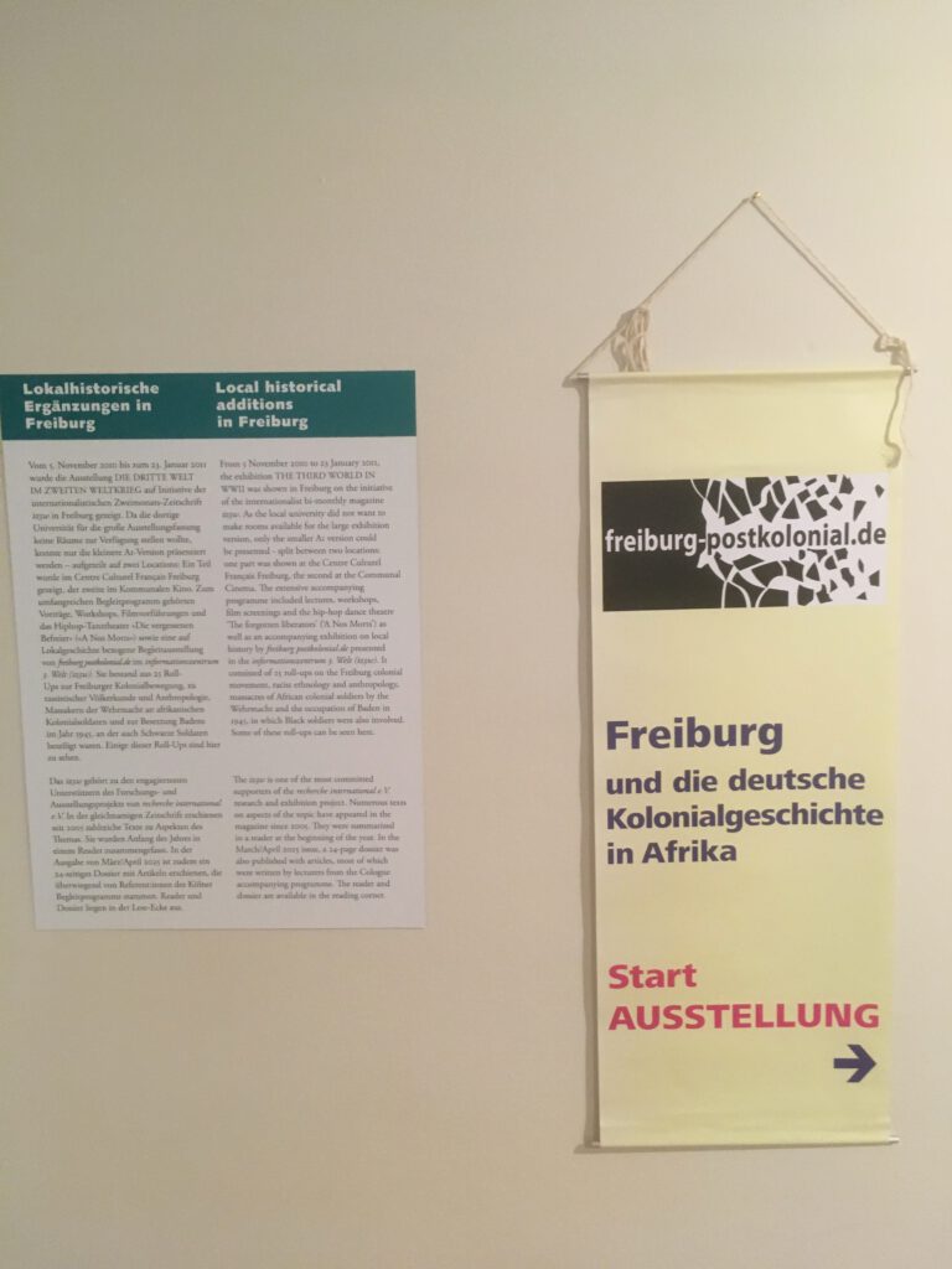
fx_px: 1063
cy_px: 634
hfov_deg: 48.2
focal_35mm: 29
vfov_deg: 61.7
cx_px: 476
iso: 160
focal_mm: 4.15
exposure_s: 1/33
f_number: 2.2
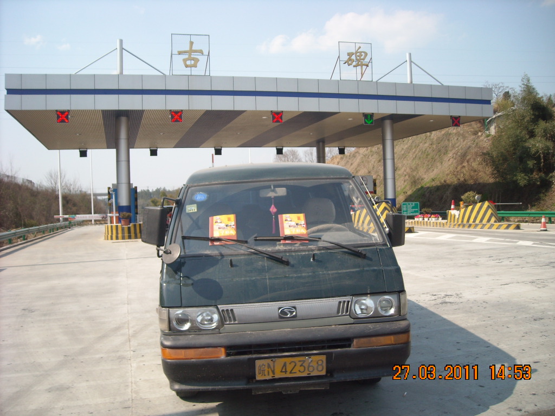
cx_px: 278
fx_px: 561
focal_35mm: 35
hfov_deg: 52.6
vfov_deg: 40.7
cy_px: 208
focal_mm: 5.7
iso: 64
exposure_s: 1/209
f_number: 5.6
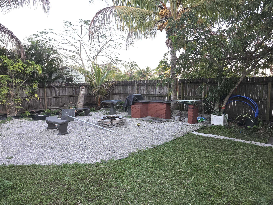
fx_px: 181
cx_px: 136
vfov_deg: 58.9
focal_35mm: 23
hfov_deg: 73.9
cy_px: 102
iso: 25
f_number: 1.7
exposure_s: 1/60
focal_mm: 6.3
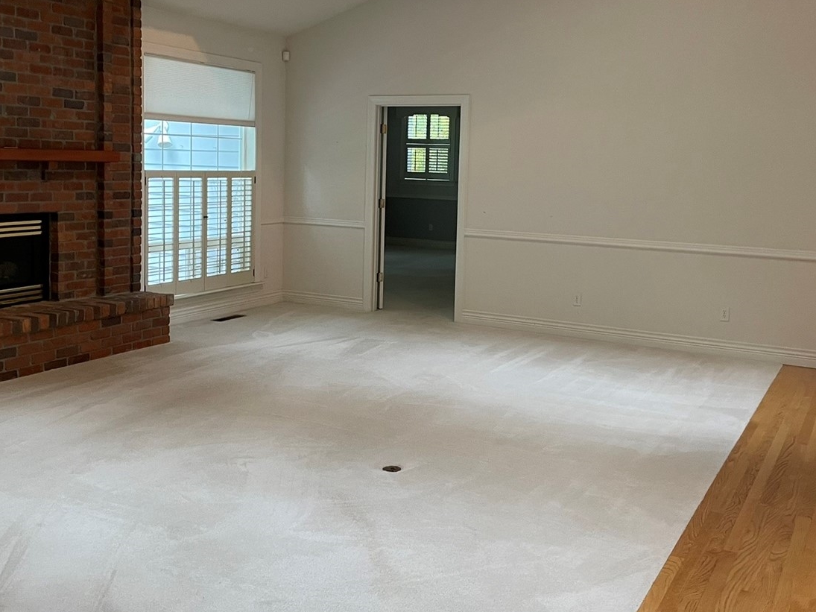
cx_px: 404
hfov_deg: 49.0
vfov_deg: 37.5
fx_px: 896
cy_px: 224
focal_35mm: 38
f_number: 1.6
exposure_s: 1/60
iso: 250
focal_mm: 4.2
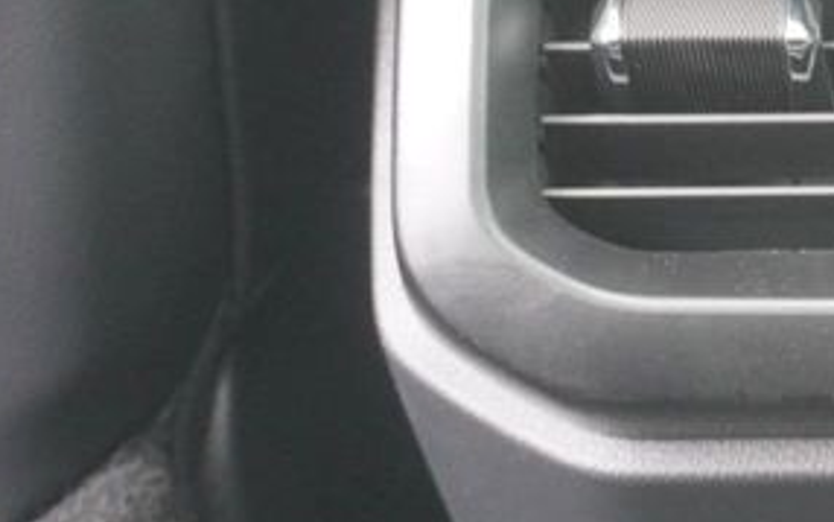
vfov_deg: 10.4
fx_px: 2861
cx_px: 1365
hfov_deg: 15.0
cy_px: 108
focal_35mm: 126
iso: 3200
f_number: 4
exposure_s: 1/160
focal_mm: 23
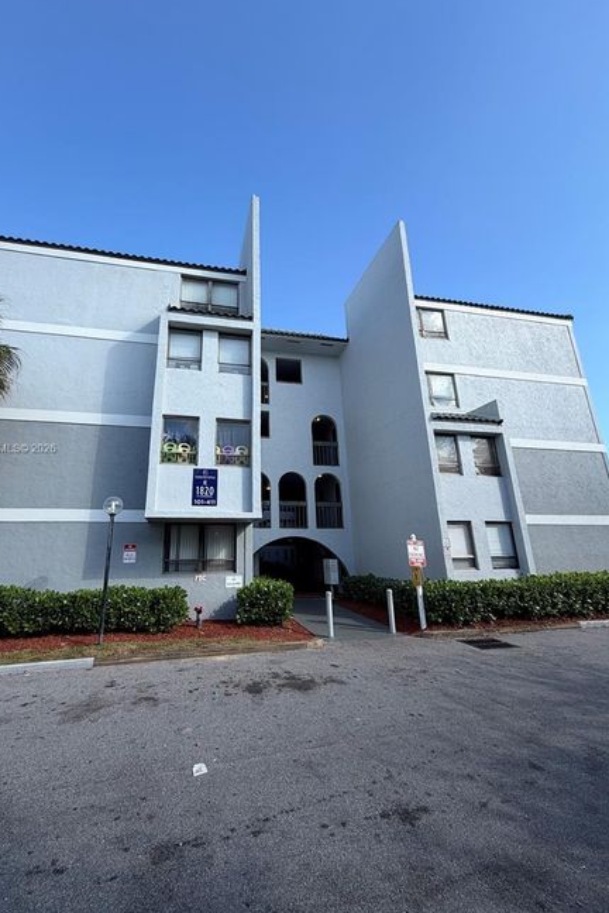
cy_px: 449
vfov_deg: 100.4
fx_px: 380
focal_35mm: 15
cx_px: 264
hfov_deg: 77.0
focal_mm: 2.22
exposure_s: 1/726
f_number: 2.2
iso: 40
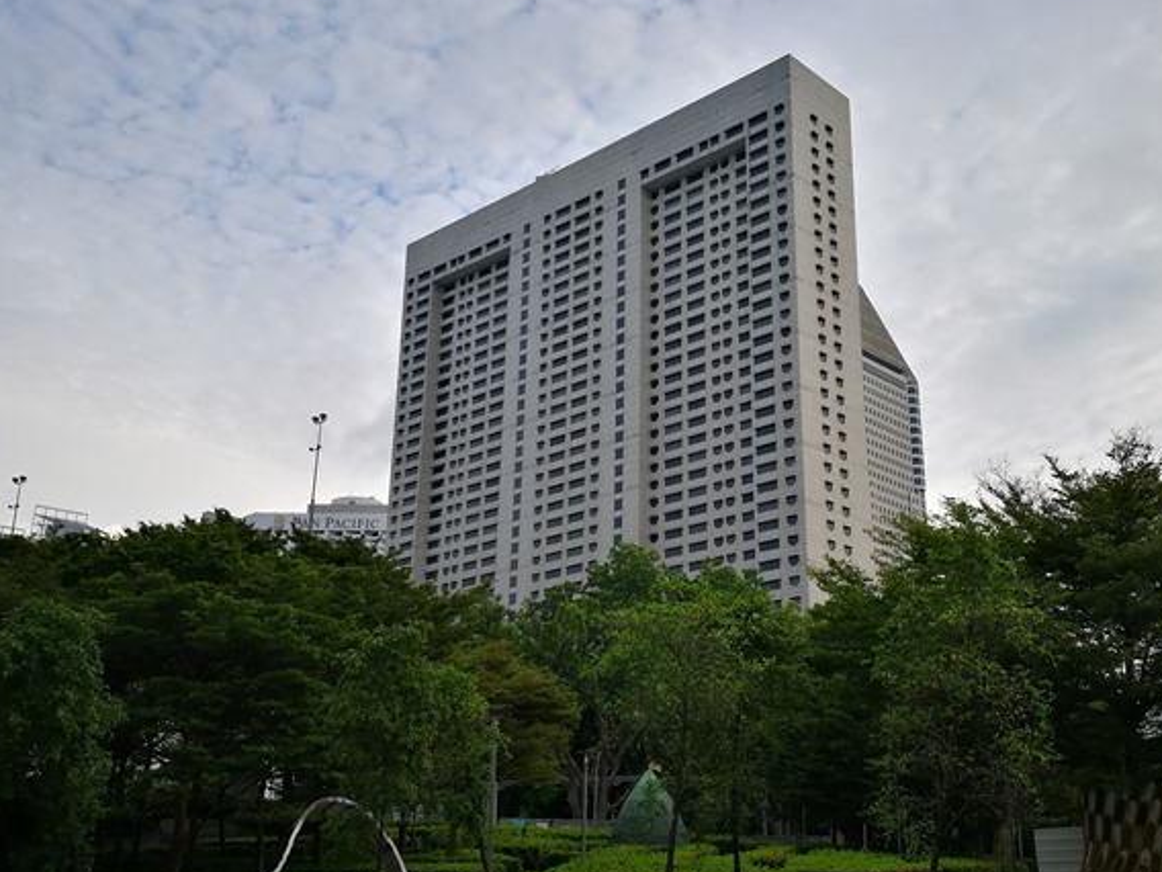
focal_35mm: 38
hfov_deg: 48.7
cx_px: 683
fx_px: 1276
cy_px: 422
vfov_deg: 37.7
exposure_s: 1/480
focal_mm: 4.5
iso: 50
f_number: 2.2
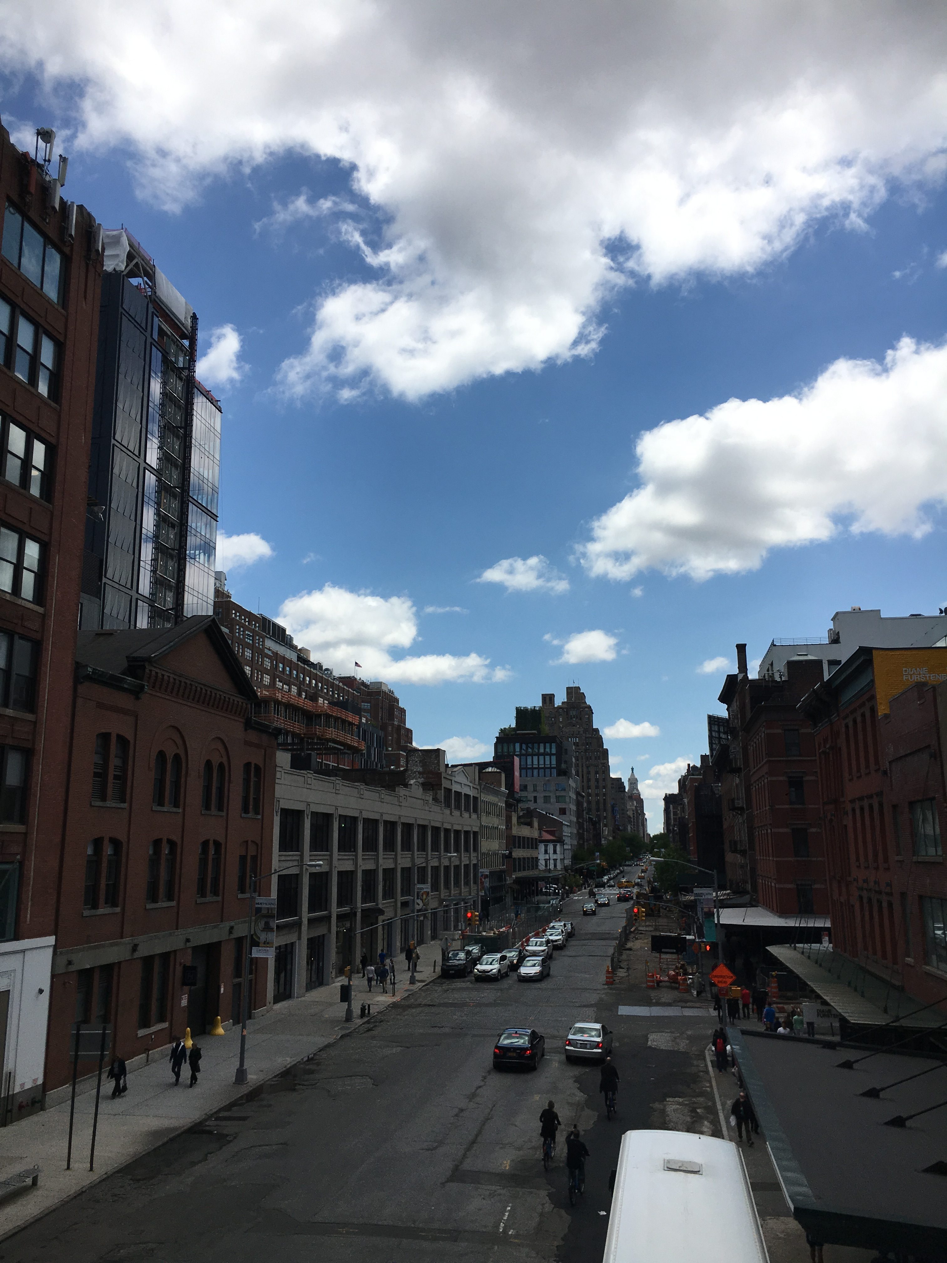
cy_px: 632
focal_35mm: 29
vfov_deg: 61.7
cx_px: 474
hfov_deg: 48.2
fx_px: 1058
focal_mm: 4.15
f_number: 2.2
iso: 25
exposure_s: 1/3663
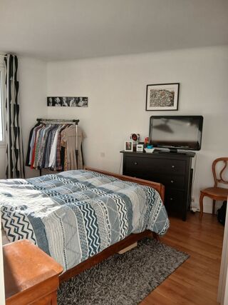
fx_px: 228
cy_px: 152
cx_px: 114
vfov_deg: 67.3
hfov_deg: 53.0
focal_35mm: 26
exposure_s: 1/60
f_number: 1.8
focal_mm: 3.98
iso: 25
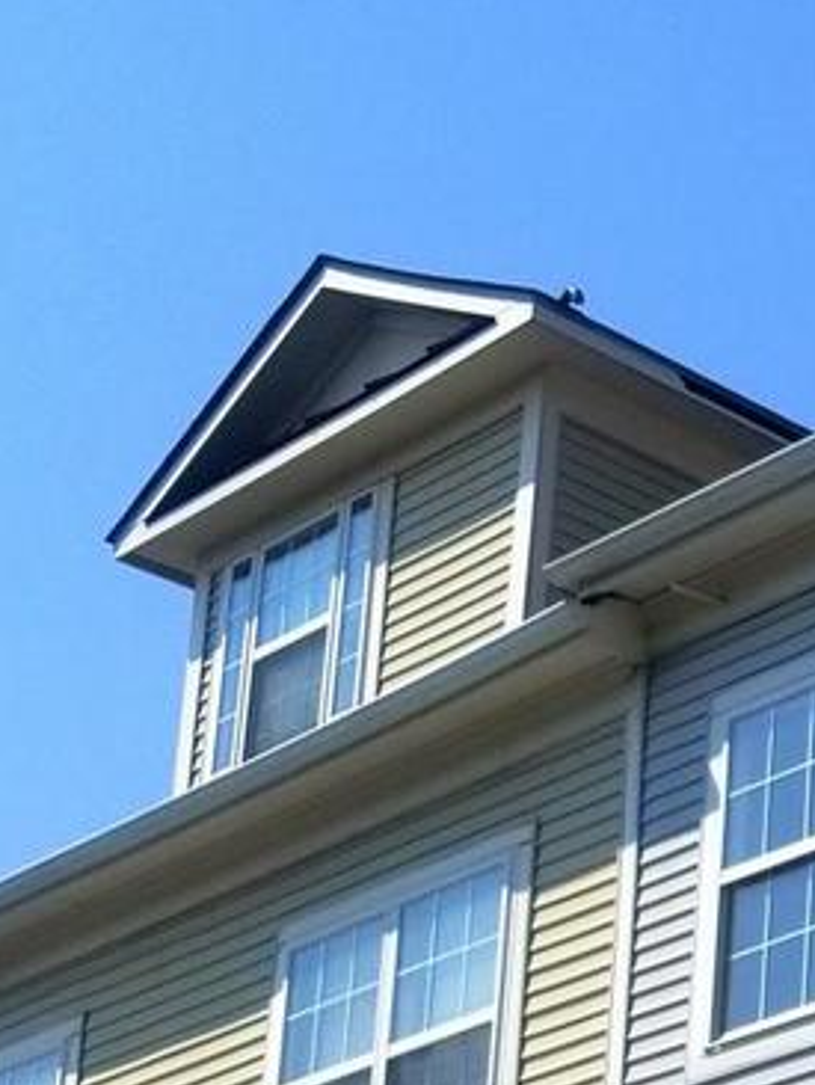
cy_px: 1245
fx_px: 3418
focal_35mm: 109
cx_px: 1254
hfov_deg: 12.8
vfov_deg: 17.3
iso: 50
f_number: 1.7
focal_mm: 4.25
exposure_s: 1/5232
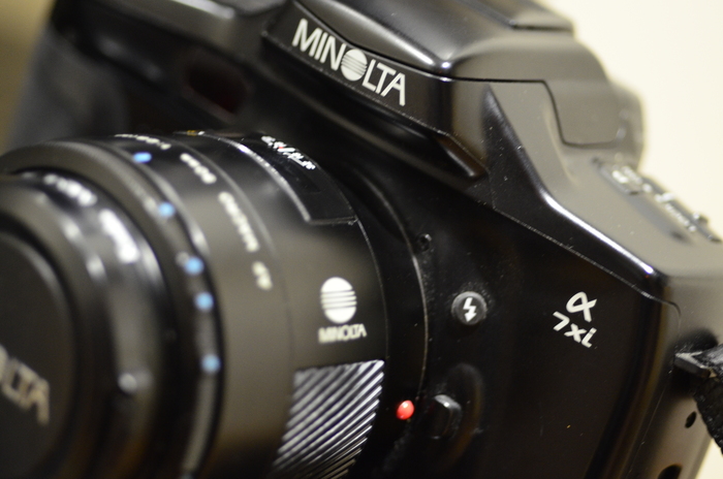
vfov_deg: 15.1
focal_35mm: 90
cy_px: 240
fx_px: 1804
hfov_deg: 22.7
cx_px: 362
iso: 1600
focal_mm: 60
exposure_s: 1/3
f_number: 3.2
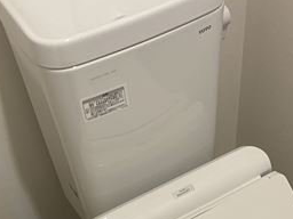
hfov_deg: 29.7
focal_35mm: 65
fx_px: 550
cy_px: 197
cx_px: 188
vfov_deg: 22.1
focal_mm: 4.25
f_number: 1.8
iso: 125
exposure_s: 1/50
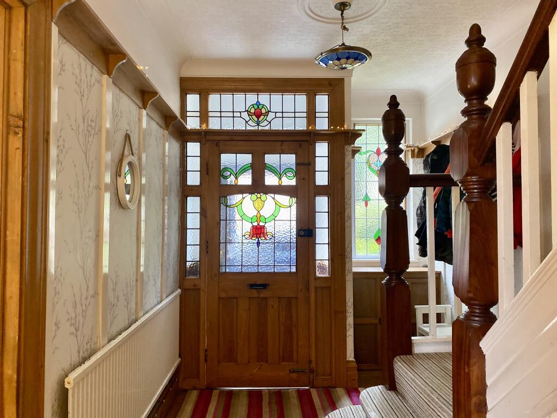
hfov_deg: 67.3
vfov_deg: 53.1
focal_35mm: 26
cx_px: 278
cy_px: 209
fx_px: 418
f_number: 1.8
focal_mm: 4.25
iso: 400
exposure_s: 1/50
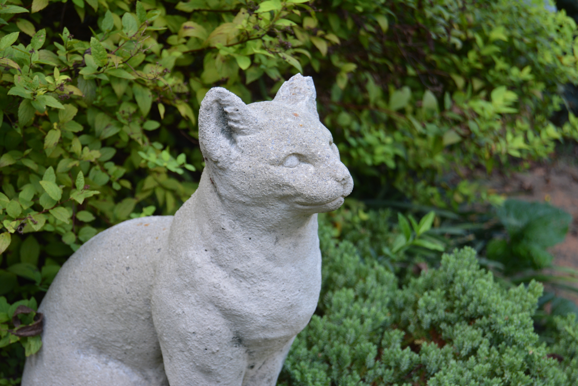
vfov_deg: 18.9
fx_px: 1156
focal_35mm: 72
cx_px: 289
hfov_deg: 28.1
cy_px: 193
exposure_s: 1/100
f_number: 5.3
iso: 400
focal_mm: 48
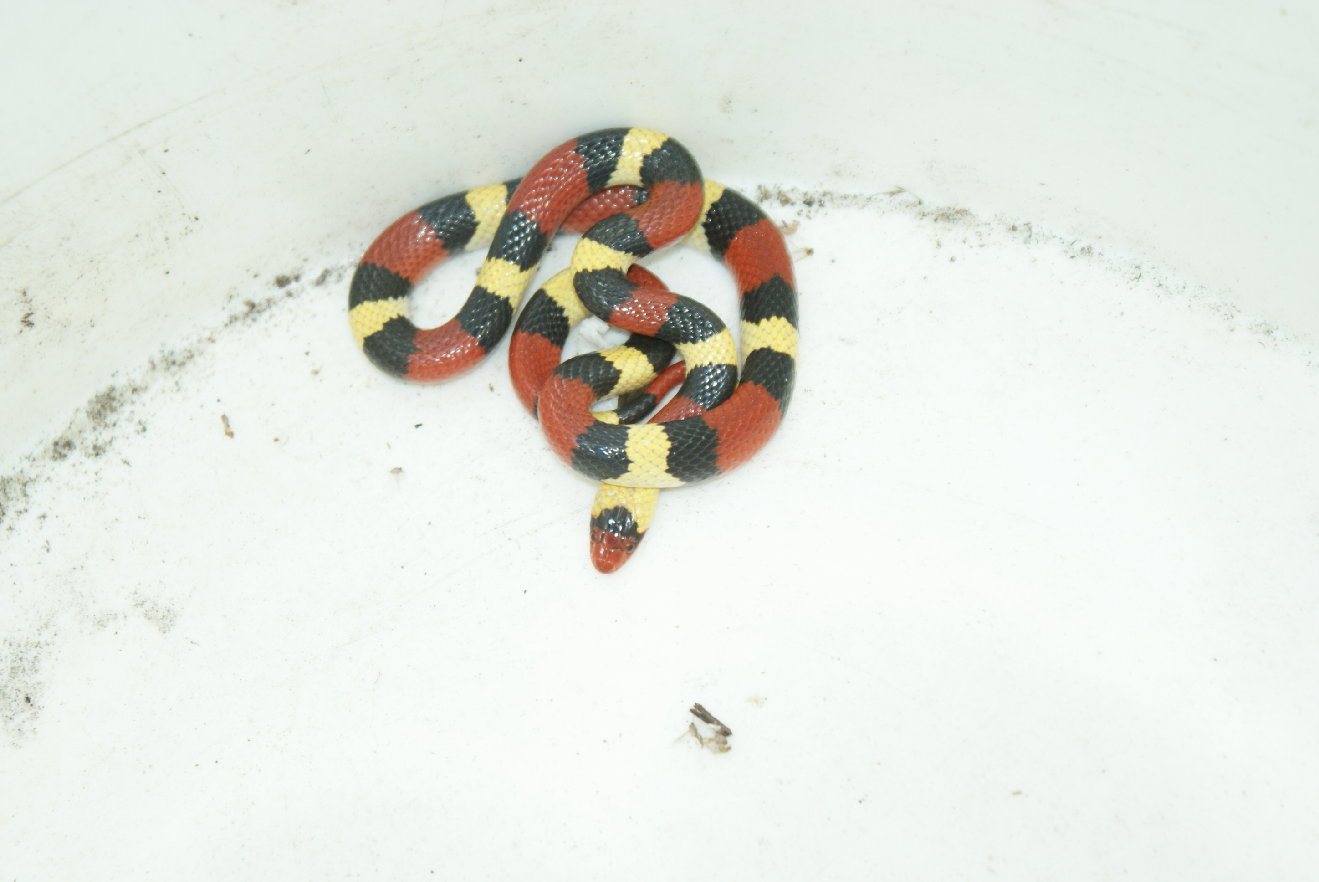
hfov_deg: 19.4
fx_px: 3850
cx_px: 660
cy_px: 441
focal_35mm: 105
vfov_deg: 13.1
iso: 400
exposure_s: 1/125
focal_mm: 70
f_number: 5.6
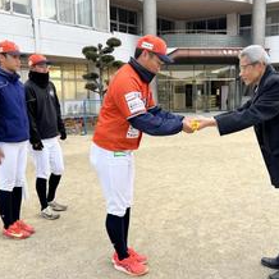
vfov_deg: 44.9
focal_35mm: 37
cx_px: 157
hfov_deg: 44.8
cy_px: 141
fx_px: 337
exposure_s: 1/121
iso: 100
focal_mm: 5.7
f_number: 1.5
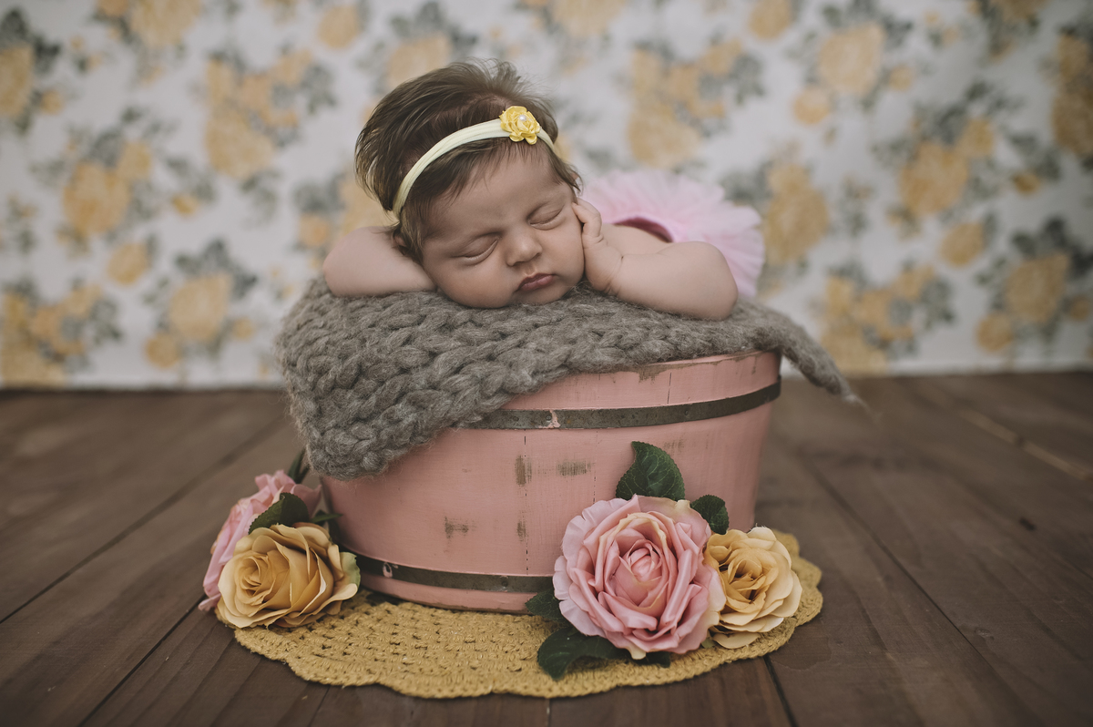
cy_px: 364
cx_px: 546
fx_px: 1062
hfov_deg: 54.5
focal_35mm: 35
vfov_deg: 37.8
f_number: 2.5
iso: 200
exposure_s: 1/250
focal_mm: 35
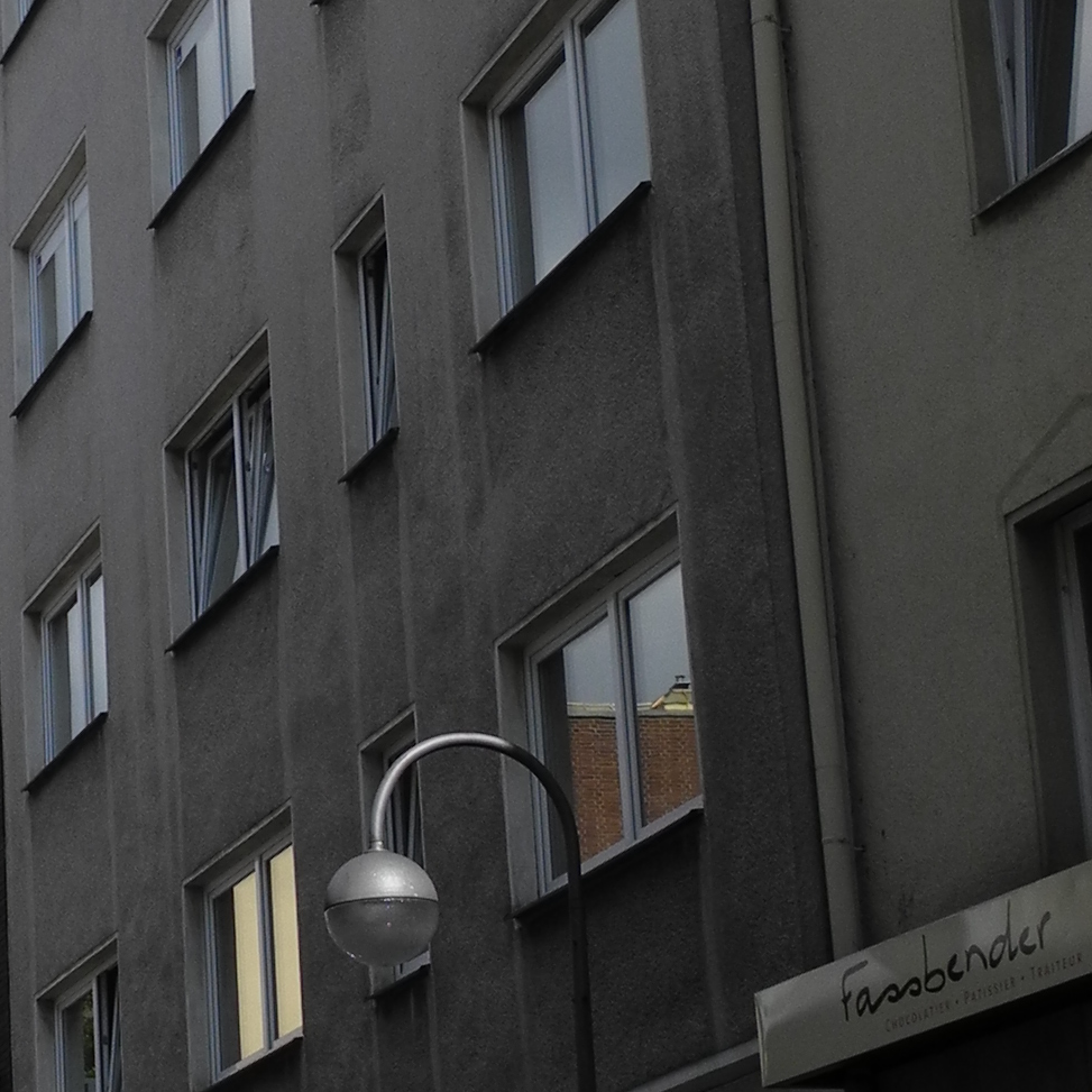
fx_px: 4140
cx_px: -181
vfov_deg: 15.0
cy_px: 449
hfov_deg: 14.6
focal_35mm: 116
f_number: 4
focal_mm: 7.4
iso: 100
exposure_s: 1/1316
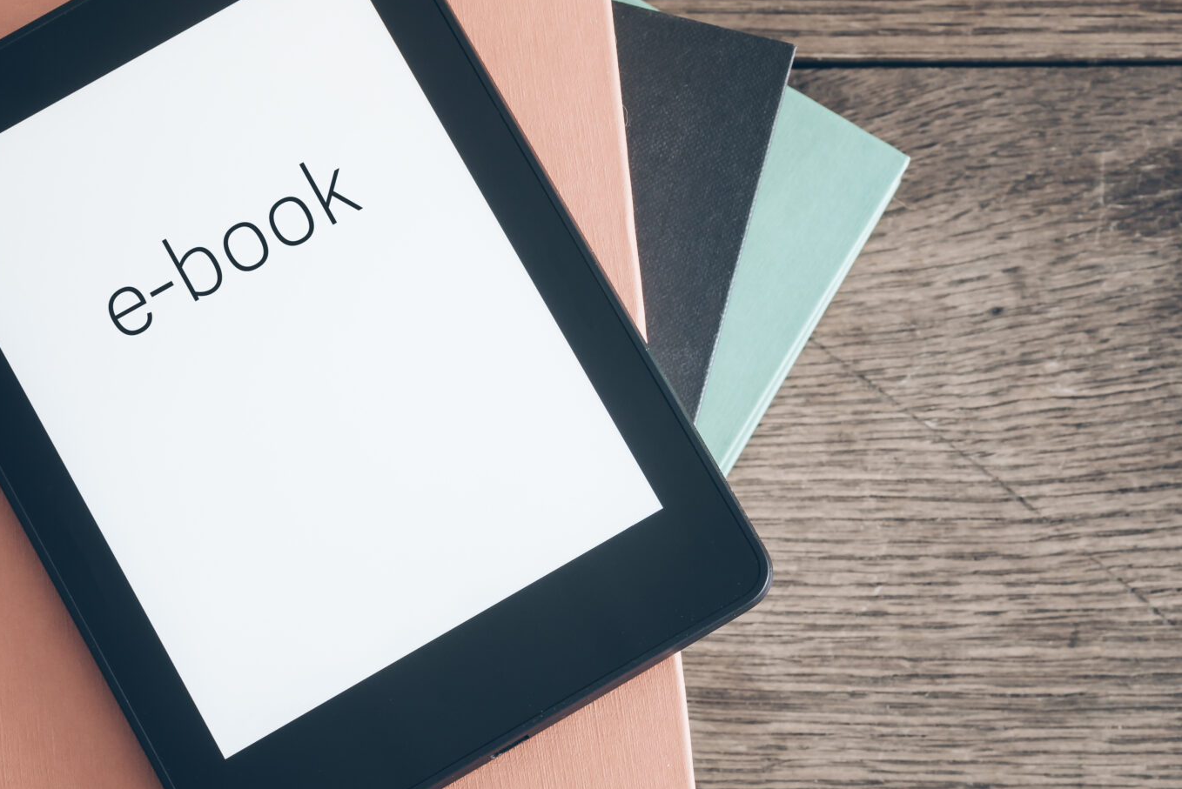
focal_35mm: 98
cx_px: 646
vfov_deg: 14.0
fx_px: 3219
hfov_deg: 20.8
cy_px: 399
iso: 100
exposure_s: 1.6
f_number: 10
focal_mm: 52
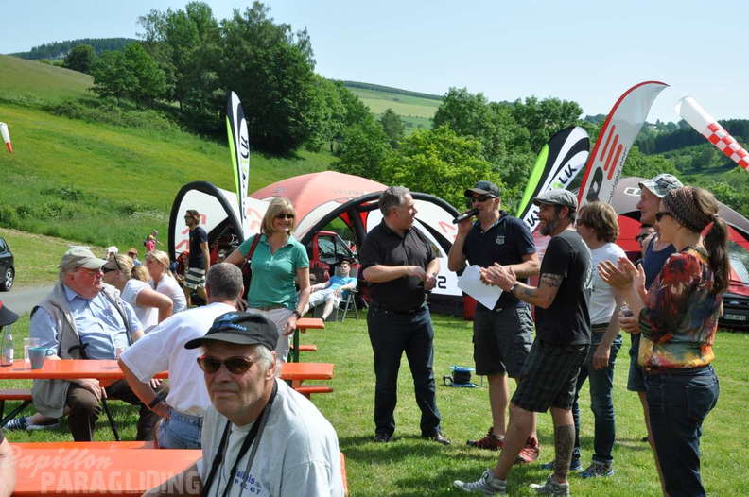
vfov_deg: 28.0
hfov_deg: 41.2
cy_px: 248
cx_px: 374
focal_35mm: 48
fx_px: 997
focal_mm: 32
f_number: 13
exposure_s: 1/160
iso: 200
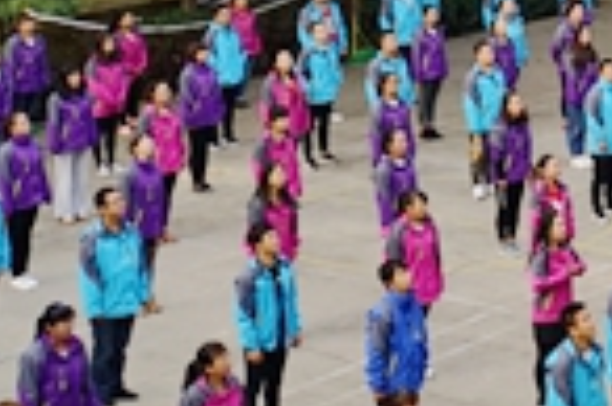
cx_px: 910
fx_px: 1885
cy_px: -193
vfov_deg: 11.8
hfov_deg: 16.8
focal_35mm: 111
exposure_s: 1/60
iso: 100
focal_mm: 18
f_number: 4.5
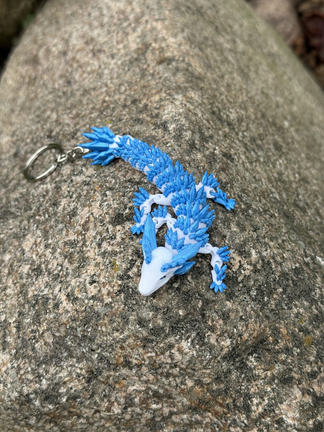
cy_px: 216
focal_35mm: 48
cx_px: 162
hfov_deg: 30.3
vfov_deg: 39.7
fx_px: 599
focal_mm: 6.76
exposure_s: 1/1484
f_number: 1.78
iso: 64
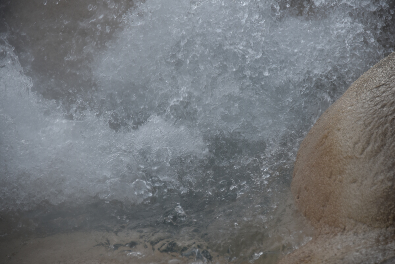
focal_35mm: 190
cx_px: 198
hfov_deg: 10.8
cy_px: 132
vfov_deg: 7.2
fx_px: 2085
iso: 280
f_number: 5.6
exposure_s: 1/400
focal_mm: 190
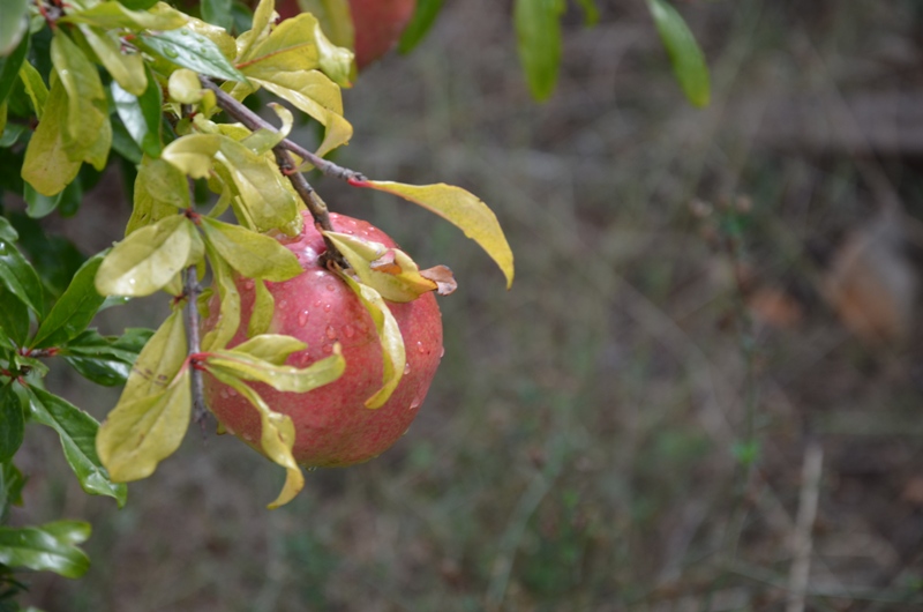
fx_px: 3531
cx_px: 462
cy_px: 306
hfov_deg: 14.9
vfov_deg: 9.9
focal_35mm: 138
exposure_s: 1/125
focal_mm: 92
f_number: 8
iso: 200
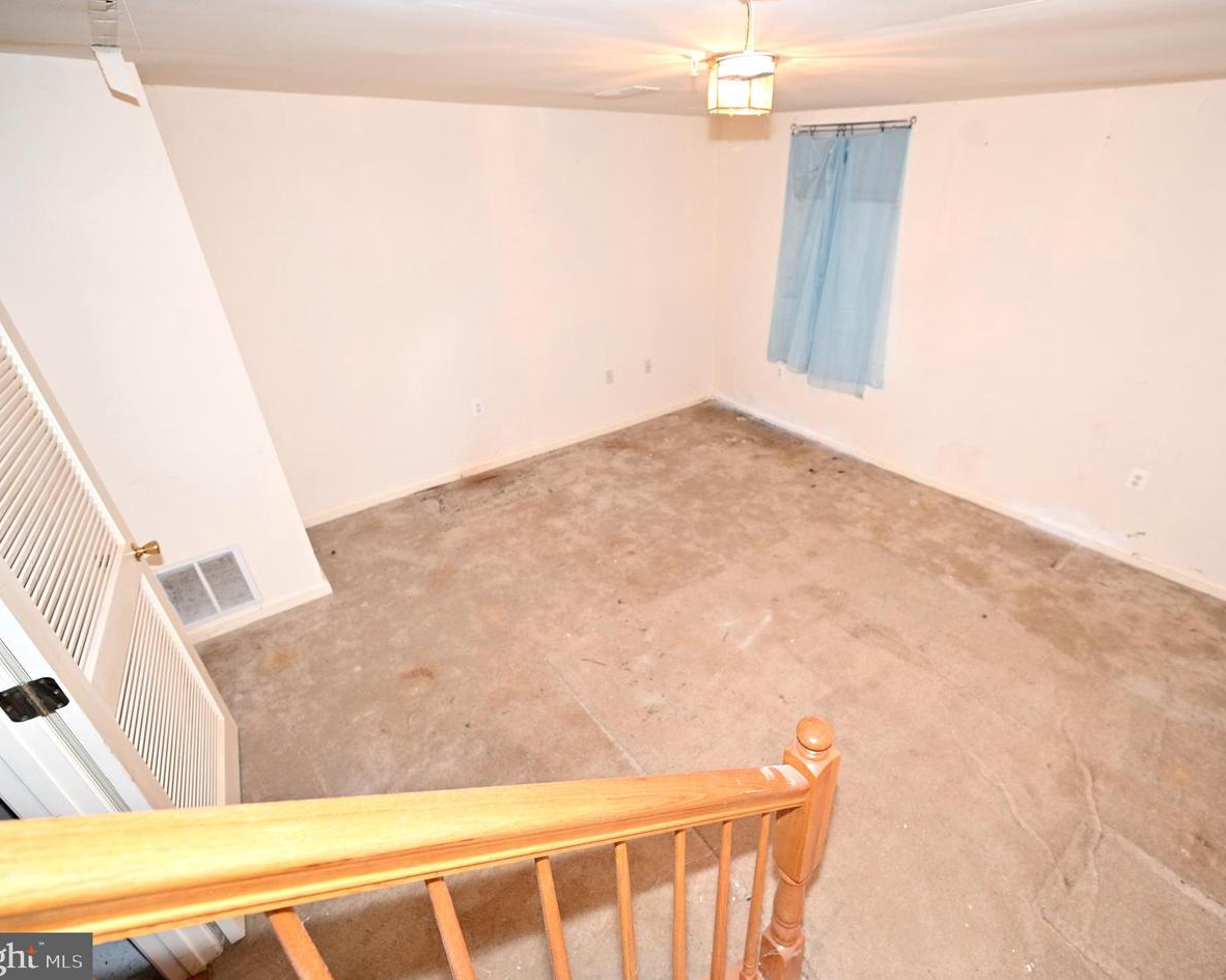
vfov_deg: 80.4
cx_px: 678
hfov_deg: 92.8
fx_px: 580
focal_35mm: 16
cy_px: 488
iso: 1400
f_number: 4
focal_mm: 14
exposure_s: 1/100
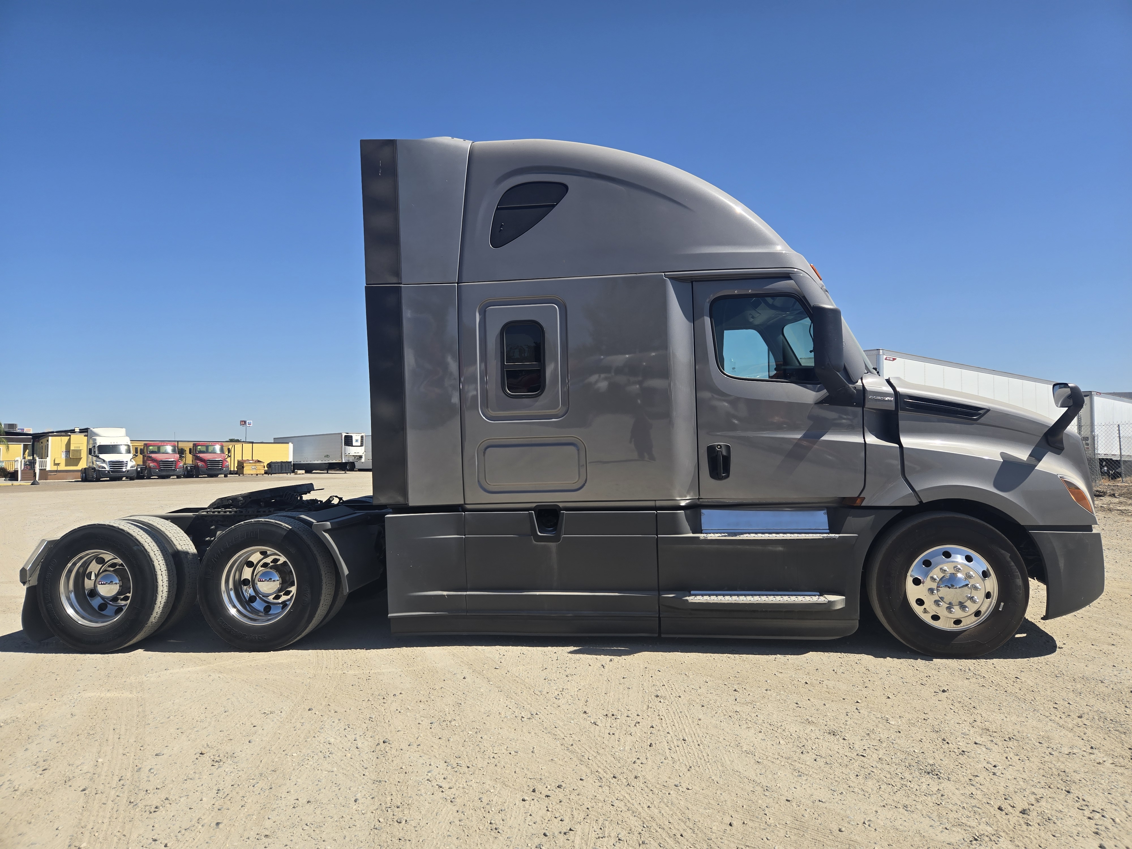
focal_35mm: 23
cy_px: 424
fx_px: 752
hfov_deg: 73.9
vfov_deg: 58.9
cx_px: 566
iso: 25
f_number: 1.8
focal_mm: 5.4
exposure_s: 1/1904
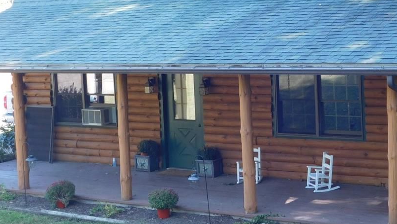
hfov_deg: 26.1
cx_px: 249
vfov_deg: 14.8
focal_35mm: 81
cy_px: 22
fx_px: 853
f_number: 3.6
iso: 125
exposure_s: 1/60
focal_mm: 7.1
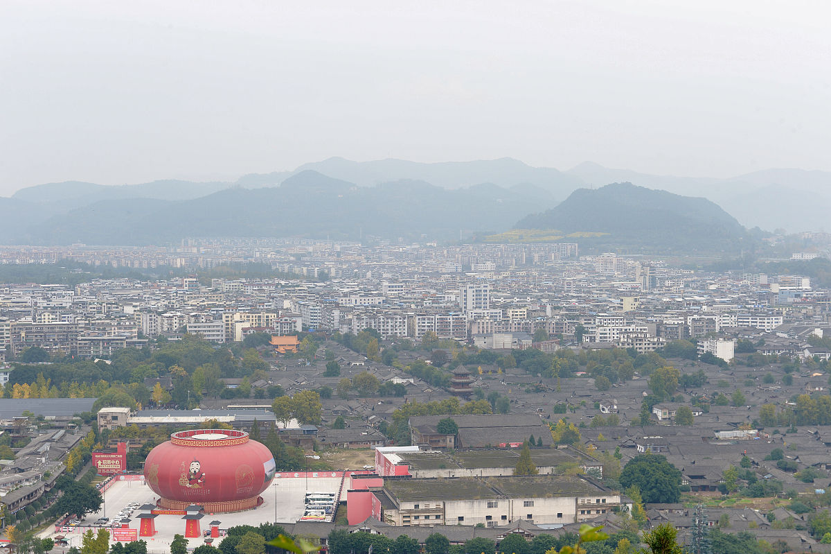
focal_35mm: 70
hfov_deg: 28.9
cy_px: 277
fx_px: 1615
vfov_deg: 19.4
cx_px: 416
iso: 200
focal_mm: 70
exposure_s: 1/125
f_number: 13
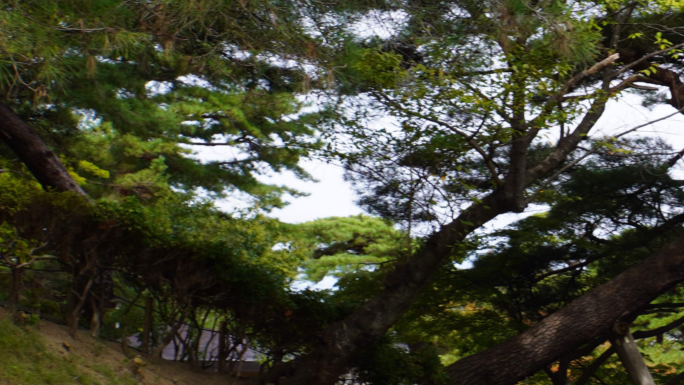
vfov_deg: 10.8
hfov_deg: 18.4
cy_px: 312
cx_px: 738
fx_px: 2031
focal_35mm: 112
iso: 100
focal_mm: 28
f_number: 8
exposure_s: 1/125
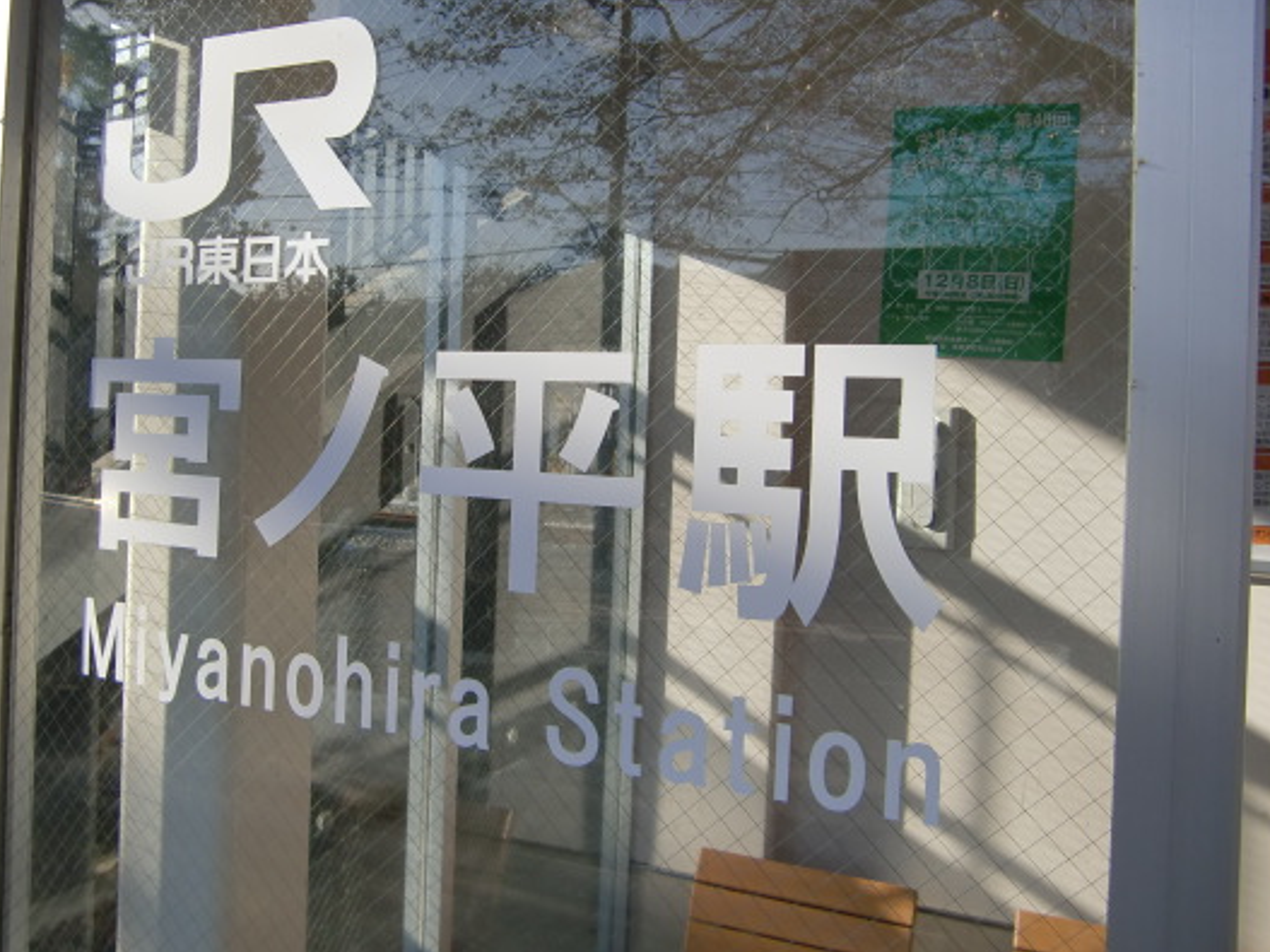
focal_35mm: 34
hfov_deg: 53.8
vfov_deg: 41.7
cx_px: 540
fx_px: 1247
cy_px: 415
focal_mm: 4.9
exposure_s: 1/640
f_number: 2.6
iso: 64
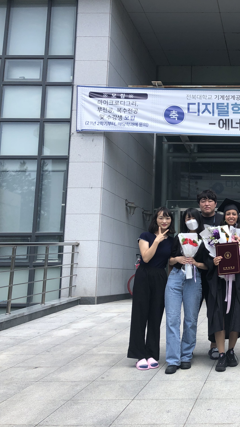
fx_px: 464
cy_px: 214
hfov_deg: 26.4
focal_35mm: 41
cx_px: 275
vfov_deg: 49.4
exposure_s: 1/889
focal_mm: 4
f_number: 1.8
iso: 20
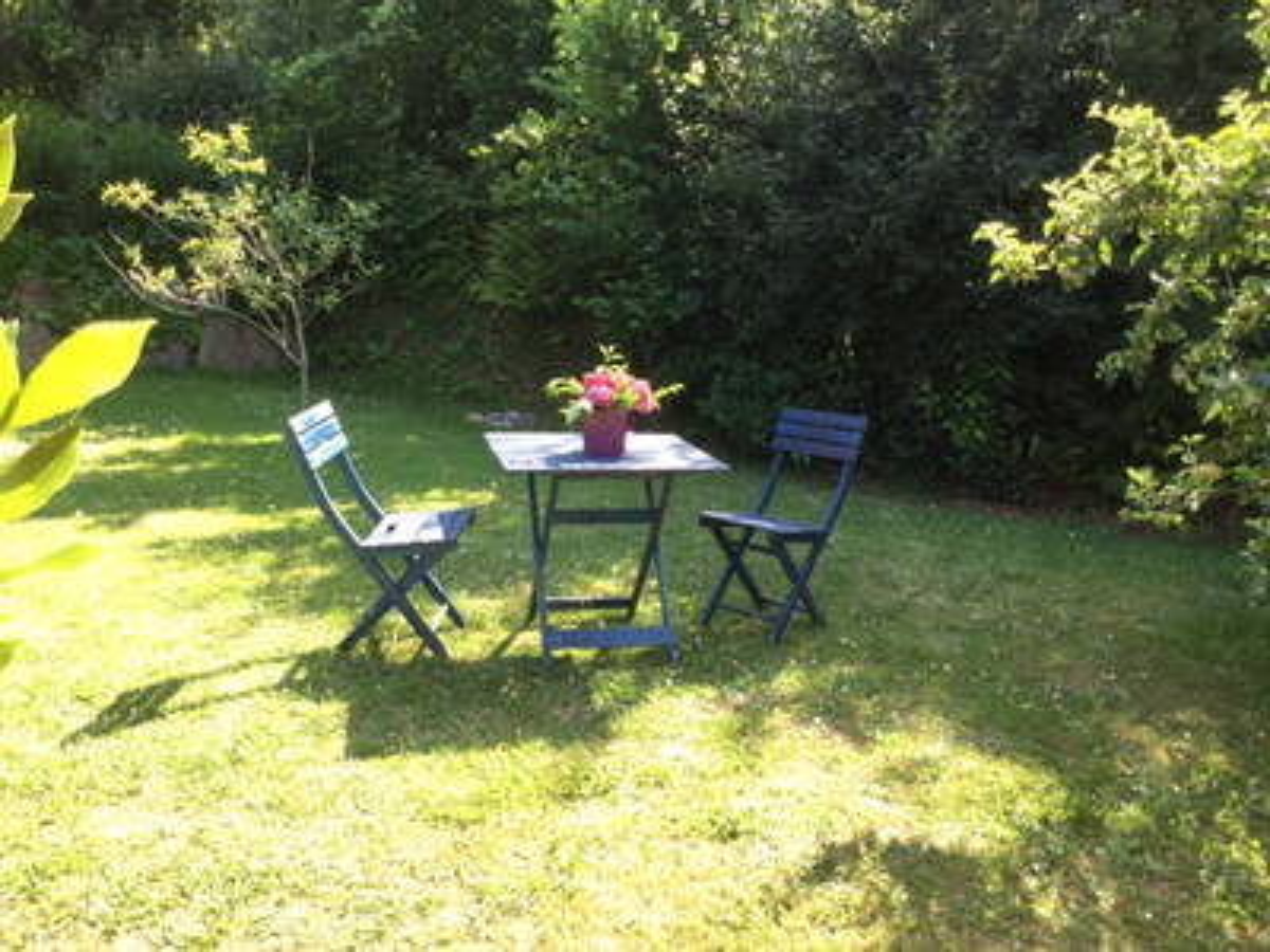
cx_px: 635
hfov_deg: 58.4
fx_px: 1137
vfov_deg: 45.4
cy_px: 476
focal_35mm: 31
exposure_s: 1/105
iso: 25
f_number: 2.4
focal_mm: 3.3
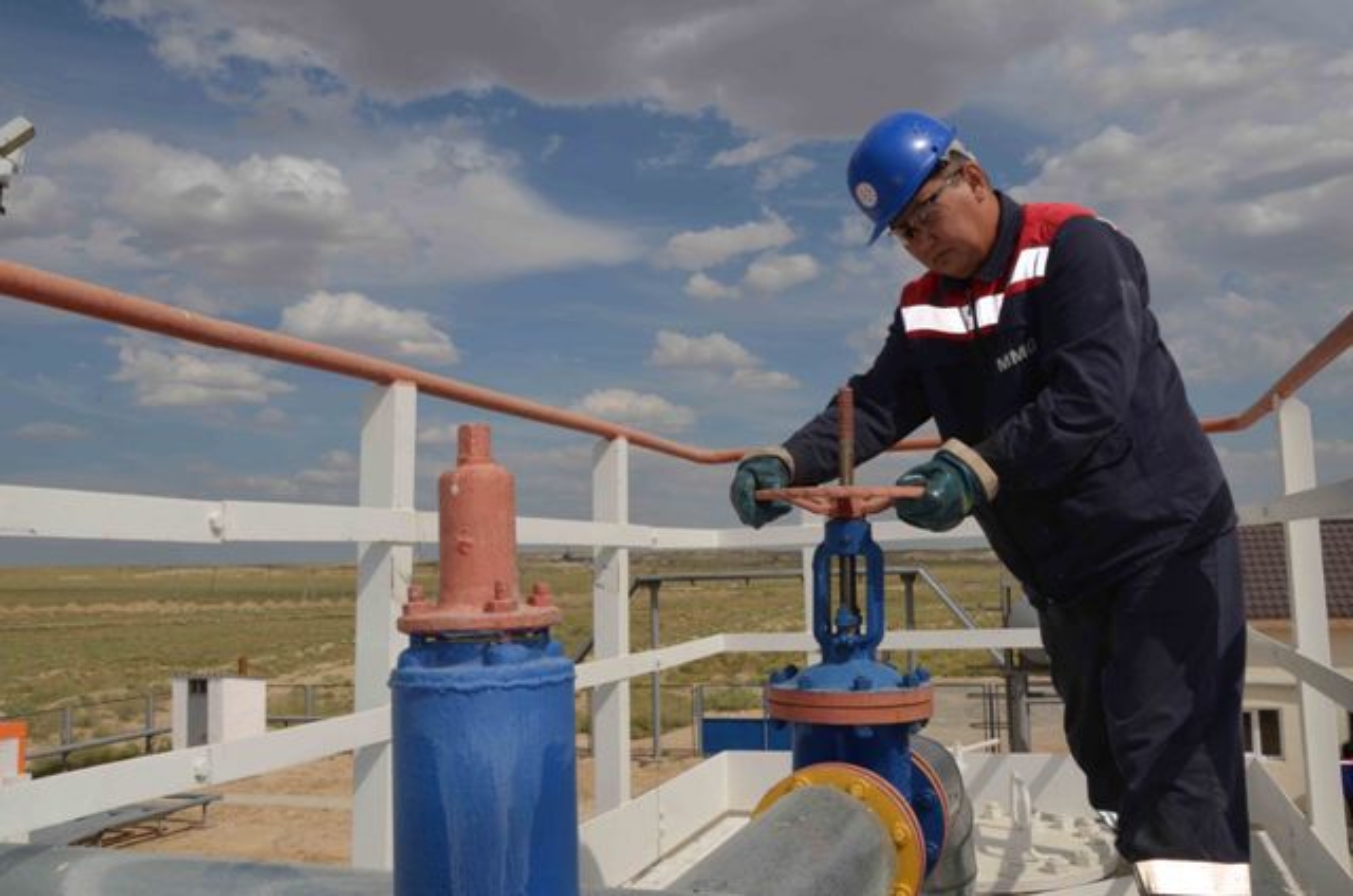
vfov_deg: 36.7
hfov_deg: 53.2
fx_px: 1350
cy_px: 448
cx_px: 676
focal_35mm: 36
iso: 200
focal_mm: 24
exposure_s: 1/200
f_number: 20
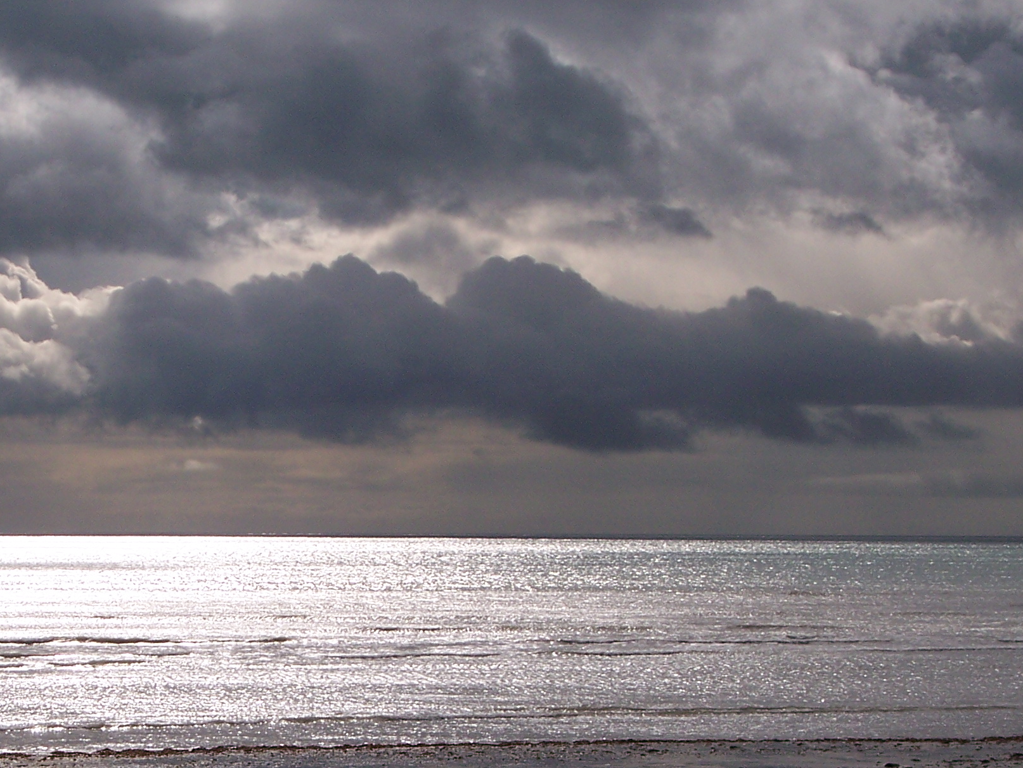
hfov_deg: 17.0
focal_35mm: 115
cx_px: 220
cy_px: 512
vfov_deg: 12.9
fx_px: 3399
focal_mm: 13.3
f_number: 6.7
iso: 100
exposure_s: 1/1500
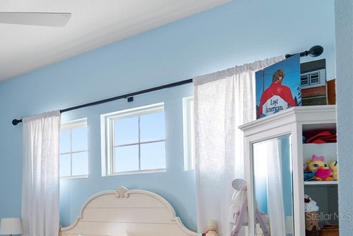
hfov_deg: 36.4
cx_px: -72
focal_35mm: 41
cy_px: 216
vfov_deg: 31.1
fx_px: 402
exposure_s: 1/10
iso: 400
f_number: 8
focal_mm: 17
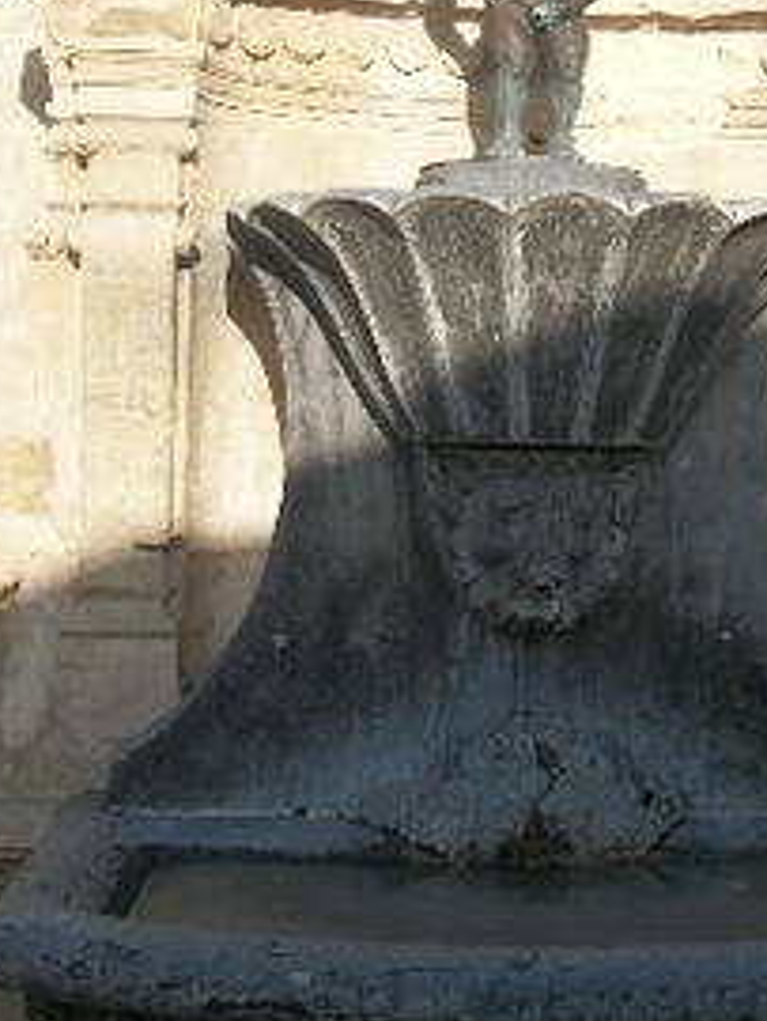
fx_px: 2094
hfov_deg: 20.4
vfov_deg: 26.7
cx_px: 669
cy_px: 174
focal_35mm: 71
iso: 80
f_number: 8.8
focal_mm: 5.7
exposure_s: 1/160
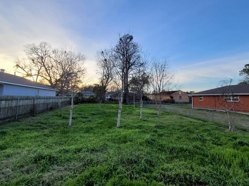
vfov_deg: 81.6
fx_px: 108
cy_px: 86
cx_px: 118
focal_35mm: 15
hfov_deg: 98.1
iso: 64
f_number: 2.2
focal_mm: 2.2
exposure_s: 1/419
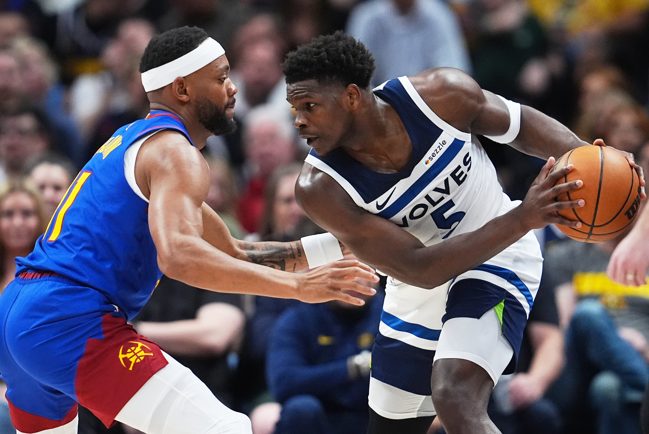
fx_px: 10826
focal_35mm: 600
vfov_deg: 2.3
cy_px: 217
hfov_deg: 3.4
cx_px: 324
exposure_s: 1/2000
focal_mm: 400
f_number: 3.2
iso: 5000
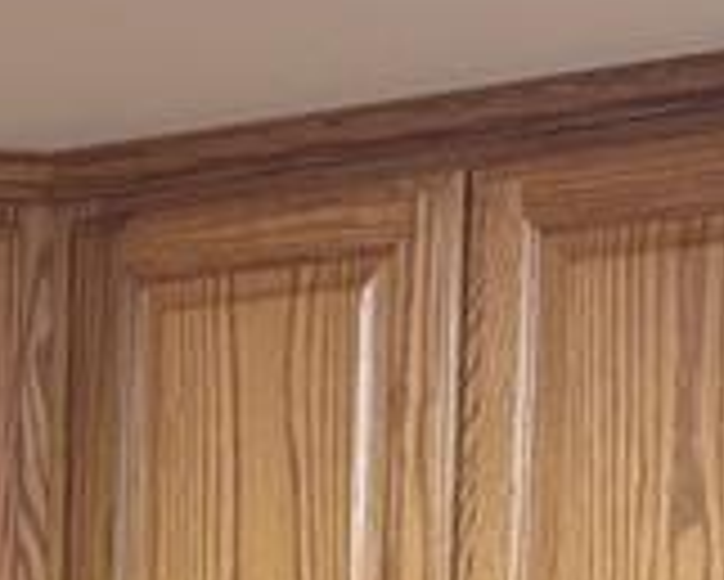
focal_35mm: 149
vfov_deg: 9.2
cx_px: -306
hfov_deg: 12.4
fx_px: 3195
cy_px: 1466
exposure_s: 1/60
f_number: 1.78
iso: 250
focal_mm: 6.76
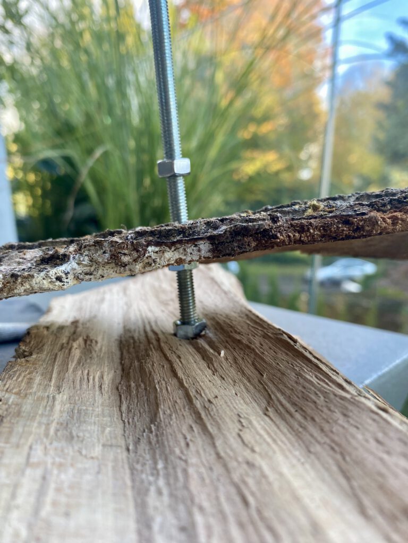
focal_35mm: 25
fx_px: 393
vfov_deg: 69.4
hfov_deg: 54.9
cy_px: 272
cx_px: 204
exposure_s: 1/121
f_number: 1.8
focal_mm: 4.25
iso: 50
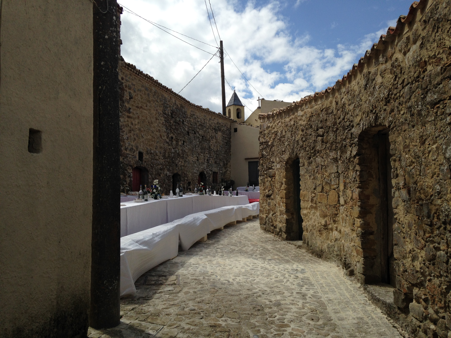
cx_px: 226
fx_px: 430
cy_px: 169
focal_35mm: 33
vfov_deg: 42.9
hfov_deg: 55.4
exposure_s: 1/2710
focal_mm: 4.12
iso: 50
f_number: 2.4
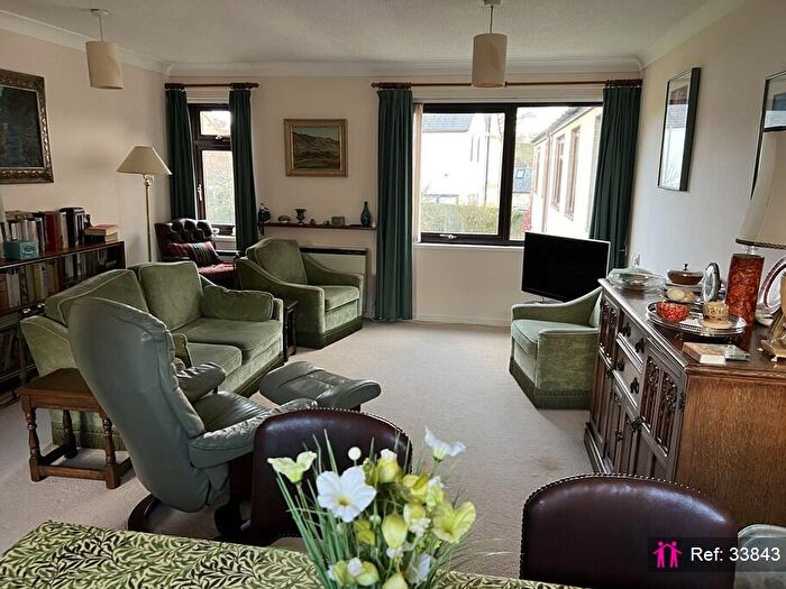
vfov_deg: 53.1
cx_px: 393
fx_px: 590
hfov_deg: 67.3
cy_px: 294
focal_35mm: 26
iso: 250
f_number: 1.5
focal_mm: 5.7
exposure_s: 1/60
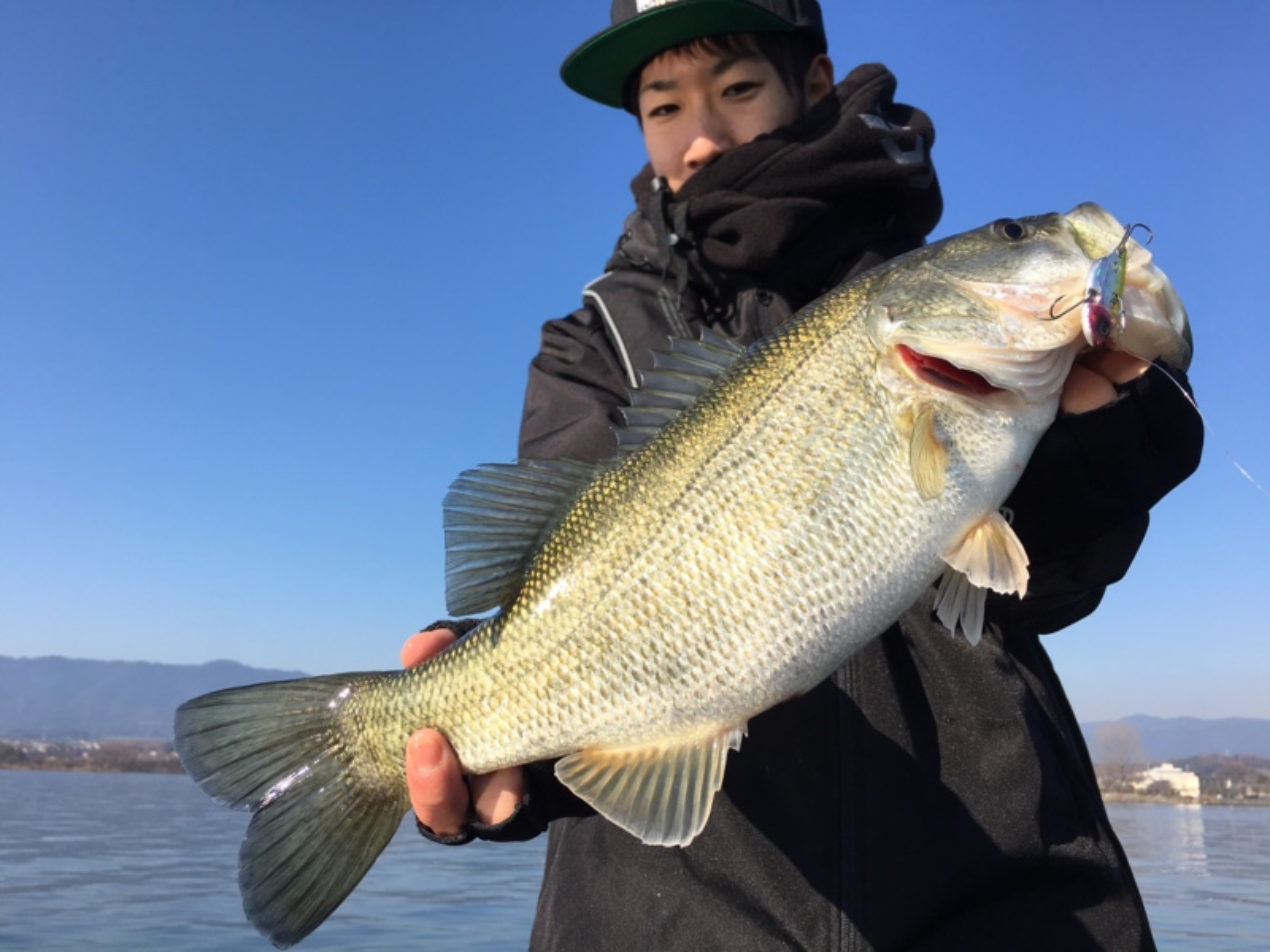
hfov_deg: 61.7
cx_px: 635
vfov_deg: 48.2
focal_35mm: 29
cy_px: 476
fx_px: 1064
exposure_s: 1/1399
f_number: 2.2
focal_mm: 4.15
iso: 25
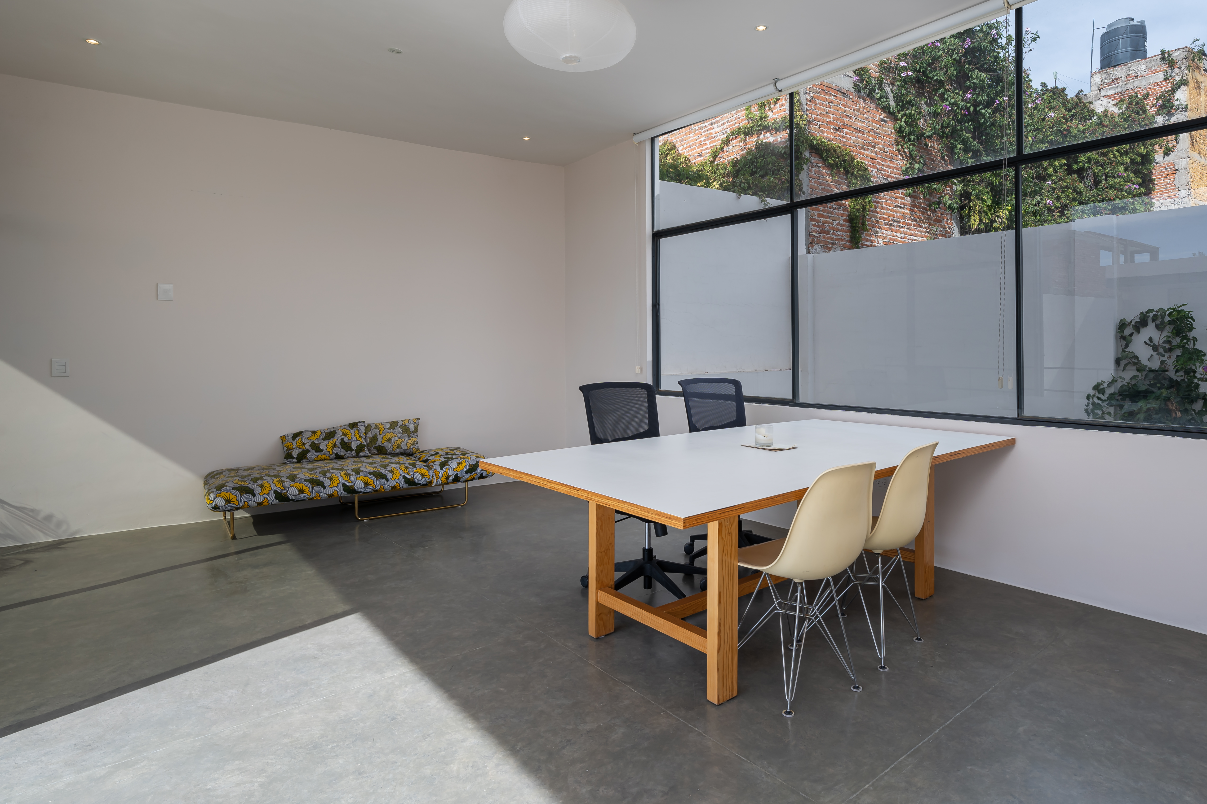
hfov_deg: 82.3
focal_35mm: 20
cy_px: 347
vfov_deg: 60.5
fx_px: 686
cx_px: 676
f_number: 10
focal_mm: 17.4
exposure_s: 1/160
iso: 160
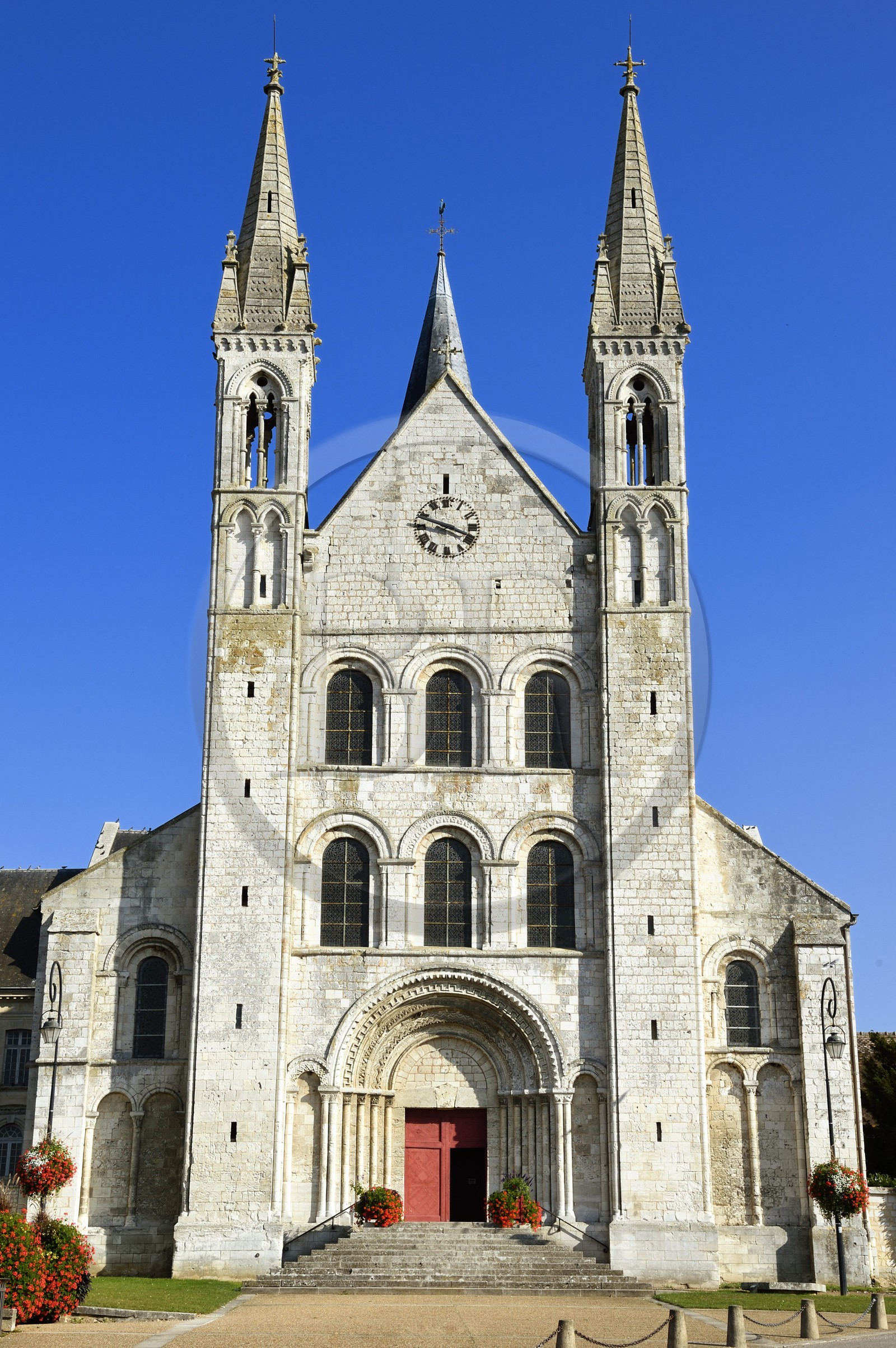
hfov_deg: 25.9
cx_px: 448
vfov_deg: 38.2
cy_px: 674
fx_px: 1945
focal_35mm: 52
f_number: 13
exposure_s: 1/250
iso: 200
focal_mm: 52
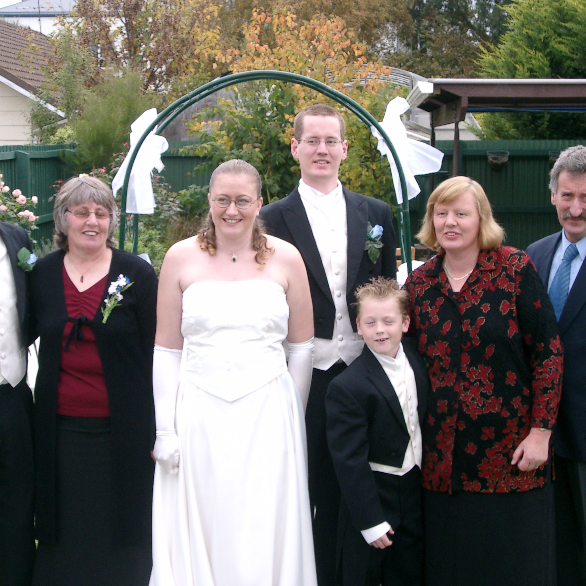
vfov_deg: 23.4
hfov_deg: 23.4
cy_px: 292
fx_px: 1417
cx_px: 297
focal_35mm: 74
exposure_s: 1/160
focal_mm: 12.6
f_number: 3.4
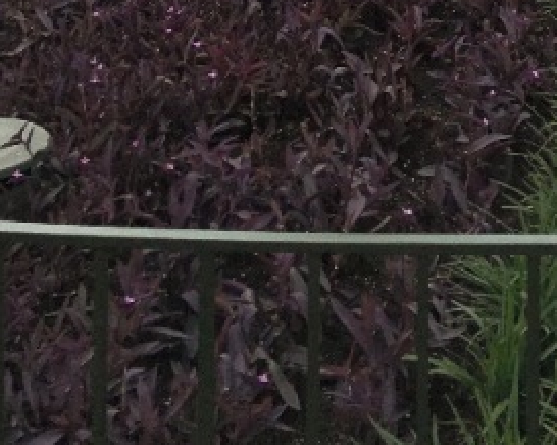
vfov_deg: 15.7
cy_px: -365
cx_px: 477
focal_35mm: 83
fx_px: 1367
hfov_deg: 22.6
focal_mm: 4.15
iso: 25
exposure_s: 1/3344
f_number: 2.2
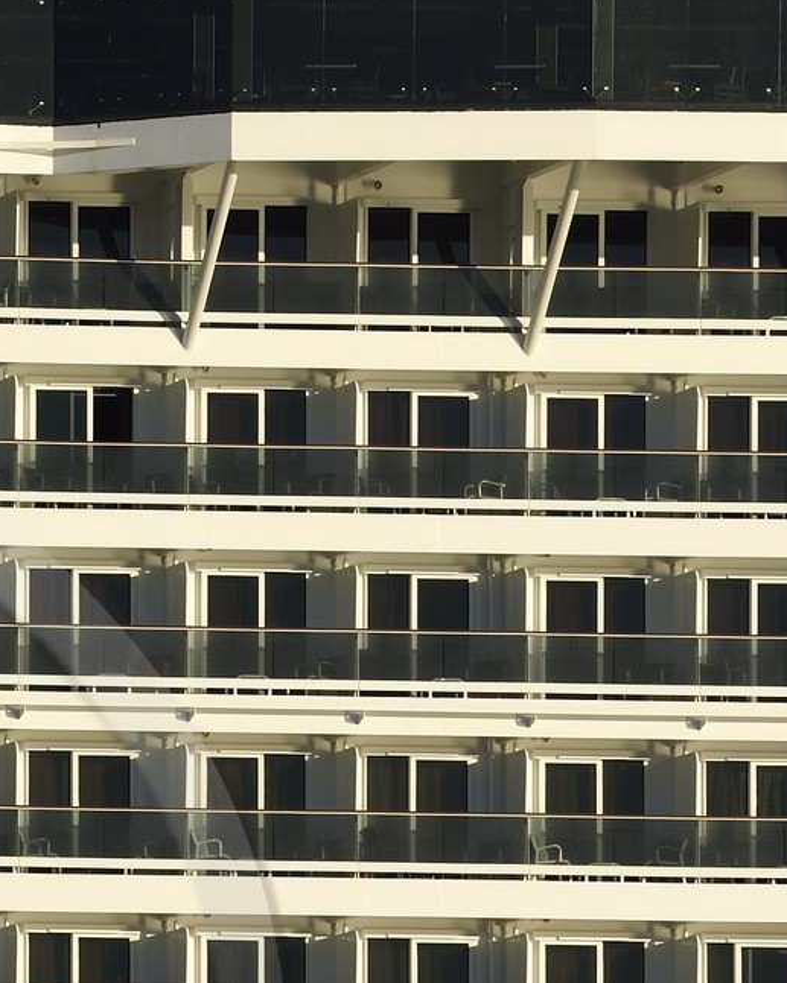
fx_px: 19270
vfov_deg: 2.9
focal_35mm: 662
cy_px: 1090
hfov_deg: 2.3
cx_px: -419
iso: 200
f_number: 9
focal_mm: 190
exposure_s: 1/640
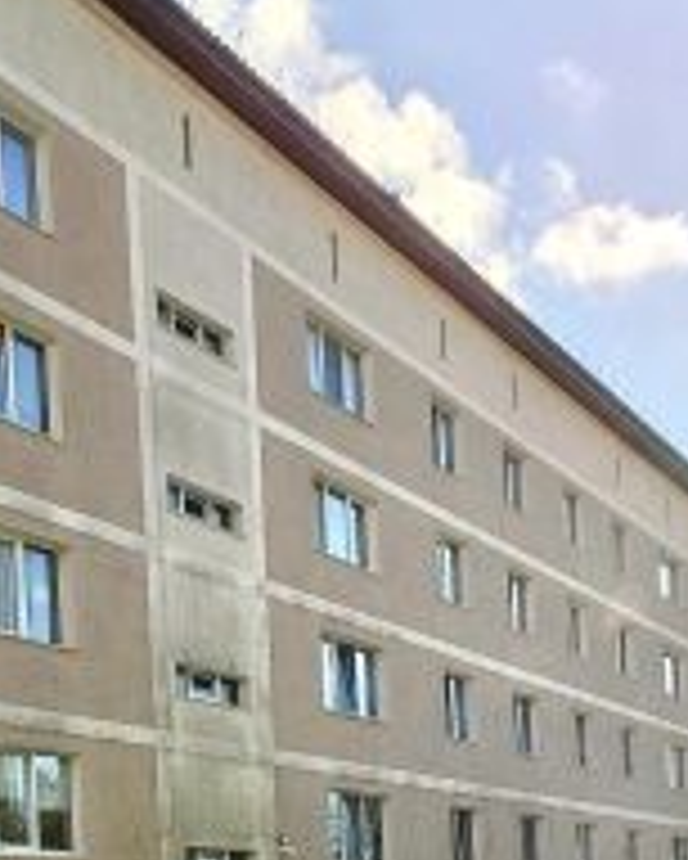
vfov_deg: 36.4
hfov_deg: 34.9
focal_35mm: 43
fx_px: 1094
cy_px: 941
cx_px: 380
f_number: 2.2
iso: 50
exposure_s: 1/2907
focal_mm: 1.76
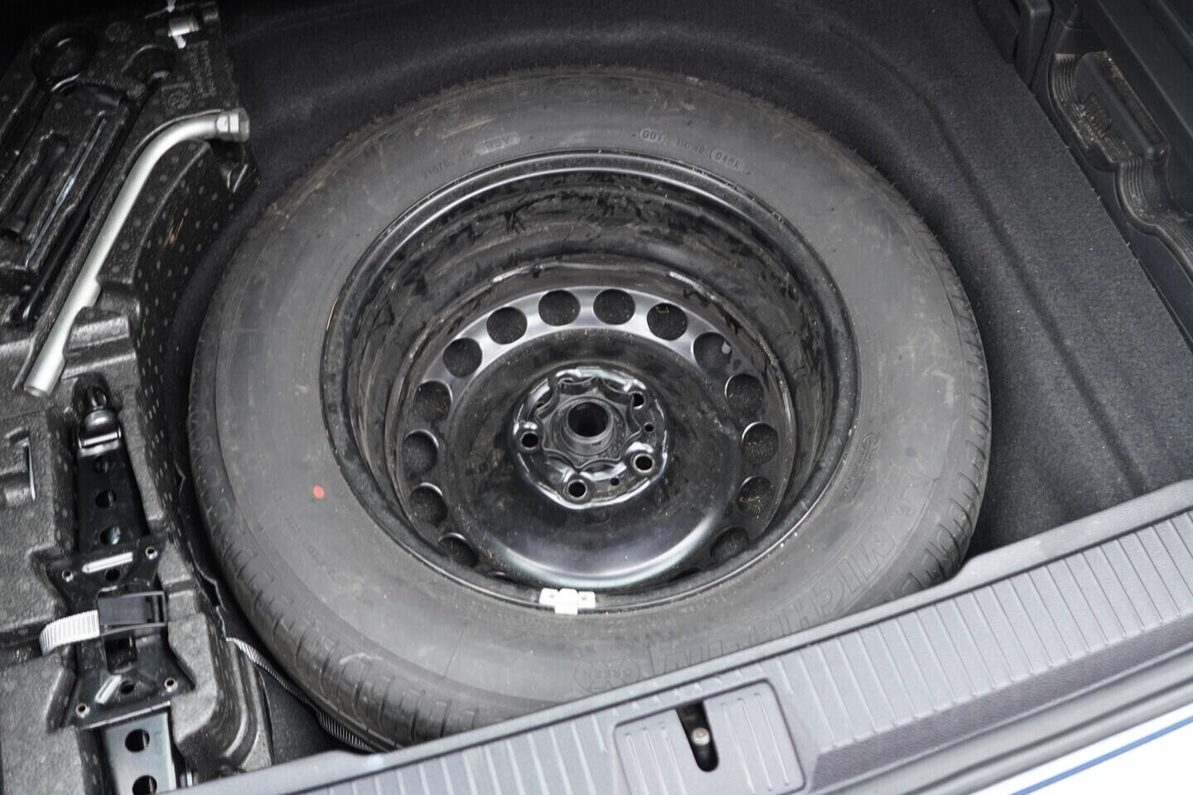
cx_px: 596
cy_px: 398
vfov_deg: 36.9
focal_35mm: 36
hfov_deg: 53.1
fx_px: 1193
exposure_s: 1/40
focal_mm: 24
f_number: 2.8
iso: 640
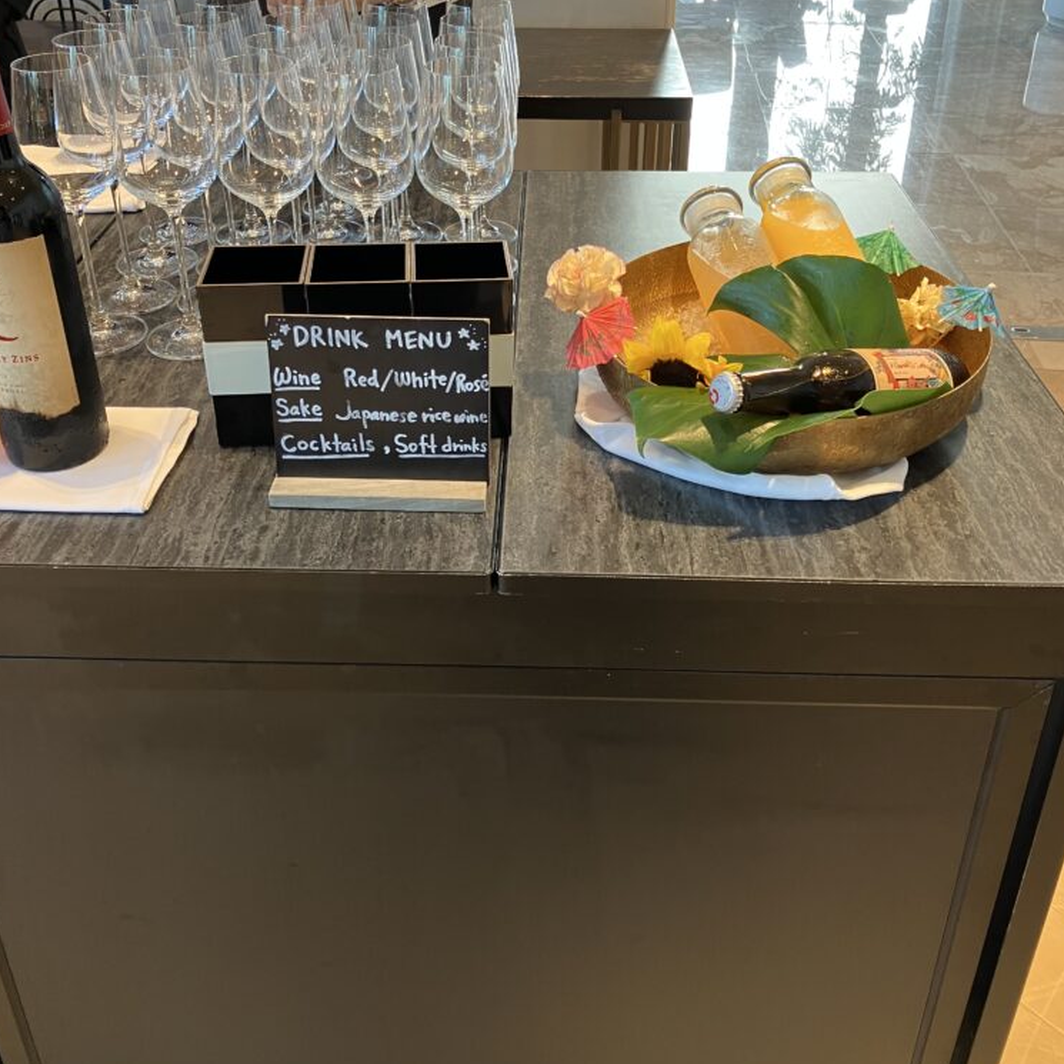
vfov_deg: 47.6
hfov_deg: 48.4
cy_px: 353
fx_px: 1182
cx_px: 538
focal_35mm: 34
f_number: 1.8
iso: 64
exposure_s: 1/50
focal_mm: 3.99
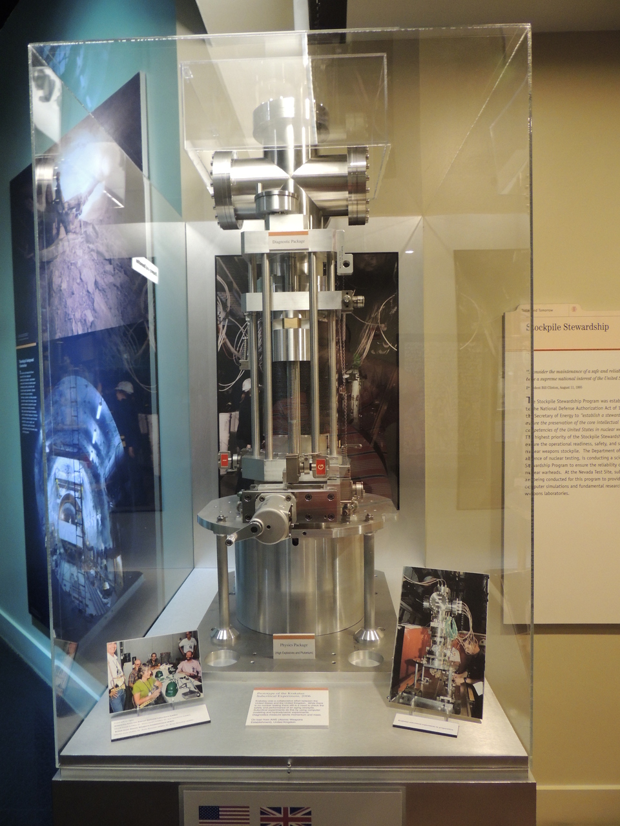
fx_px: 573
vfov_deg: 71.6
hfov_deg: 56.8
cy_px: 413
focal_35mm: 24
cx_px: 310
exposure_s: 1/8
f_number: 3
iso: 400
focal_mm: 4.3
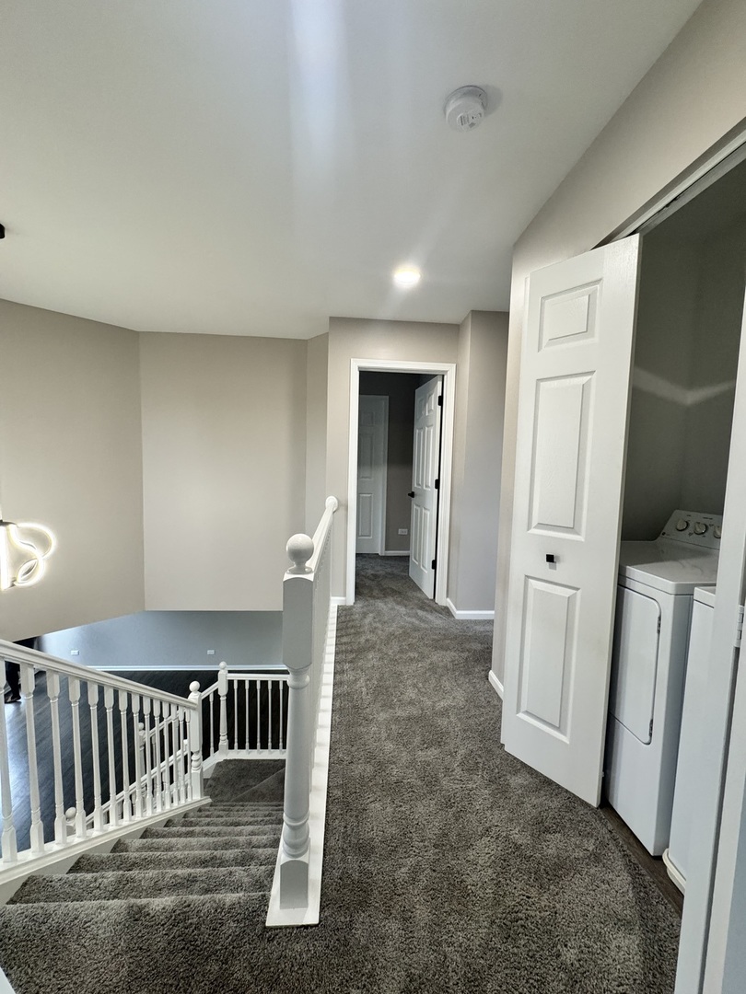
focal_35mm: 14
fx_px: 402
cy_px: 497
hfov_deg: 85.7
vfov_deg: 102.1
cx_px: 373
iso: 320
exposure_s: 1/120
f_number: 2.2
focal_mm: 2.22
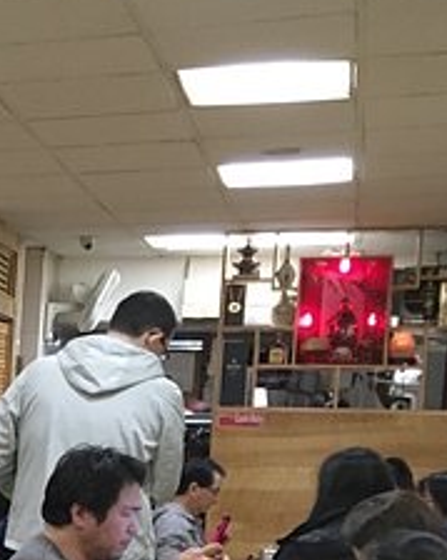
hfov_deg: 14.5
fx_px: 1572
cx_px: -322
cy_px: 586
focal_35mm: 95
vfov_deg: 19.5
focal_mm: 4.15
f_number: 2.2
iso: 200
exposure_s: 1/17
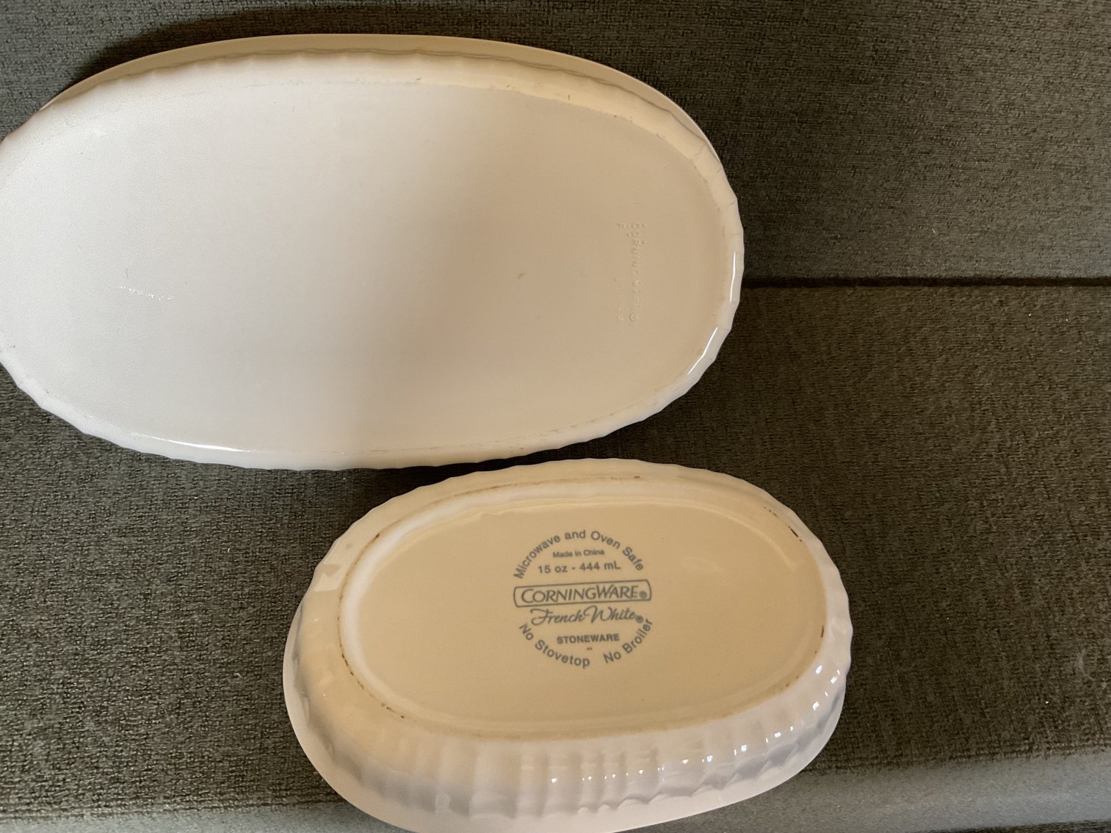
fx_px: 931
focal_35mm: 29
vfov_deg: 48.2
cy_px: 416
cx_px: 556
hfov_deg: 61.7
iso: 160
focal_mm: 3
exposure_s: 1/50
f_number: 1.8
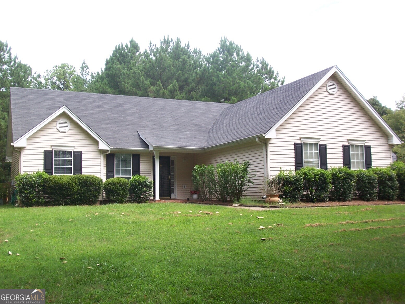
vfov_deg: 36.8
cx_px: 202
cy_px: 152
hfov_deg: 47.9
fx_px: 456
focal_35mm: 39
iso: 64
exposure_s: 1/200
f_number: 3.9
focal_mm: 6.4
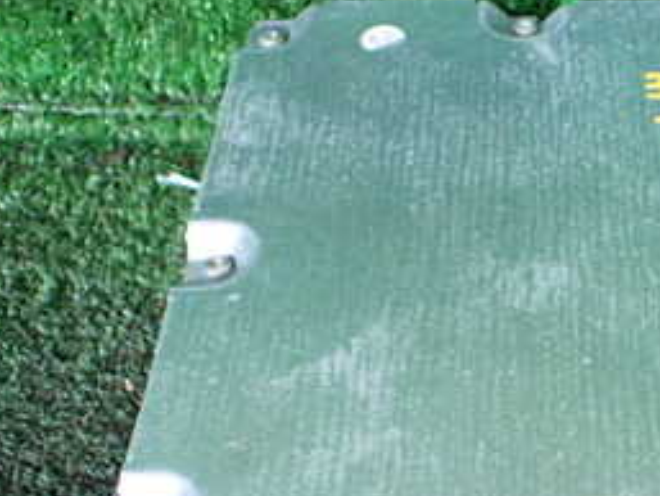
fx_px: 1335
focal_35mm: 70
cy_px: 332
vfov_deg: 21.0
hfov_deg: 26.7
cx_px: 609
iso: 400
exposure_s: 1/125
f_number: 2.3
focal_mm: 5.4
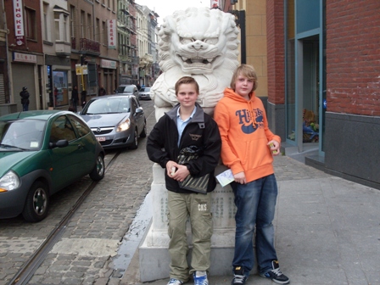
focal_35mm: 38
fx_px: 417
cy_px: 142
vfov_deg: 37.7
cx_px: 190
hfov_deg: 49.0
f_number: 2.8
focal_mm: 6.3
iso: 80
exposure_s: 1/125
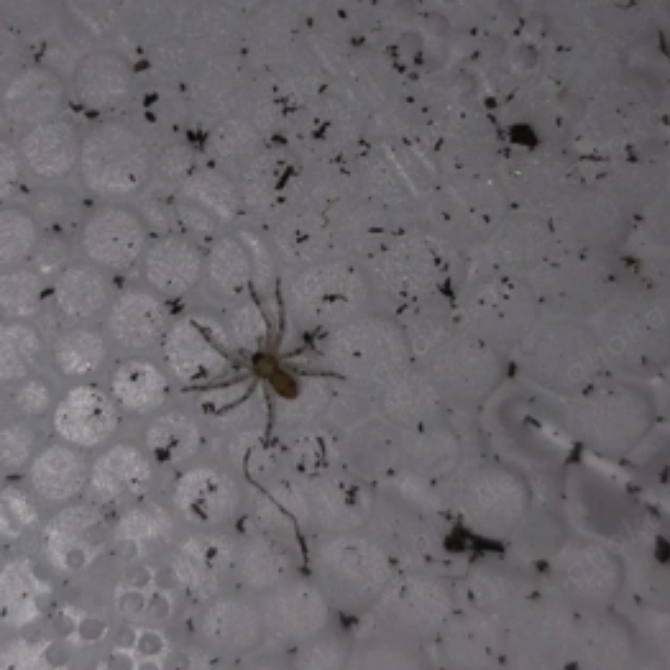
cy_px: 355
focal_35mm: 81
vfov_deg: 21.4
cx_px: 302
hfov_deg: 21.4
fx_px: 1774
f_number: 1.6
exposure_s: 1/588
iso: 50
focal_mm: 6.57
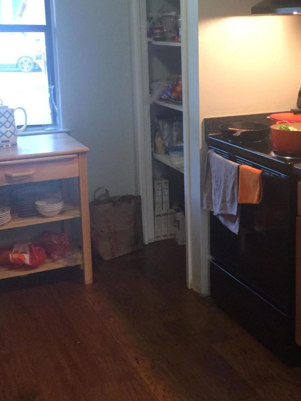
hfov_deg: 27.1
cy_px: 150
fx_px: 614
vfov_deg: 36.0
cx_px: 229
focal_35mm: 53
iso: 200
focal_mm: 4.15
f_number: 2.2
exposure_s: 1/30
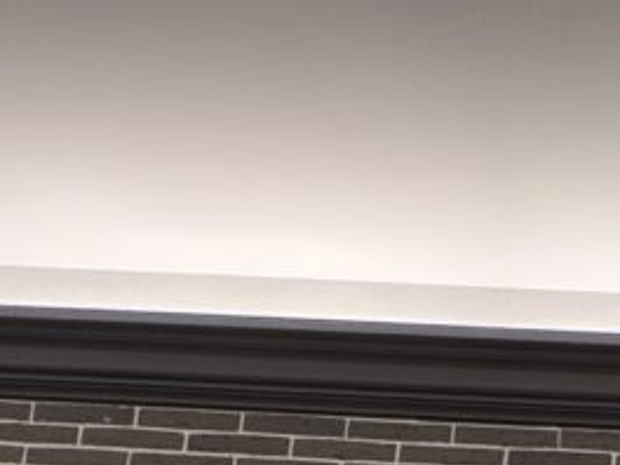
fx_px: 1218
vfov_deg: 14.3
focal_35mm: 68
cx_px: 824
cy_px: 1125
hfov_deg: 24.6
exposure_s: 1/100
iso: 125
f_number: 2.2
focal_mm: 2.22
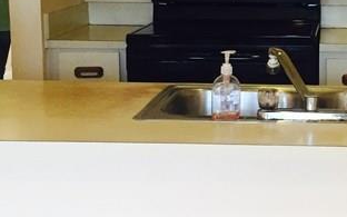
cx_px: 319
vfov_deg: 13.0
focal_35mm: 101
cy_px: 92
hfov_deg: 20.1
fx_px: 955
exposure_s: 1/30
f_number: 2.2
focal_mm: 4.15
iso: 50
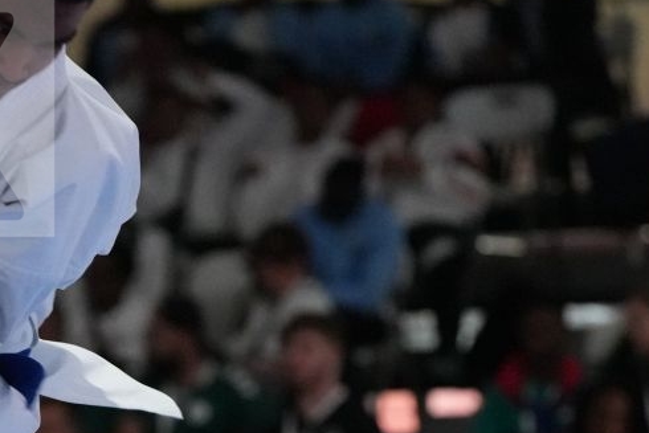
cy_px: 585
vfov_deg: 3.6
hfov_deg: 5.4
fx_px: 6816
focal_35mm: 378
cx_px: -69
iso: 6400
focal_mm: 103
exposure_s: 1/500
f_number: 2.8
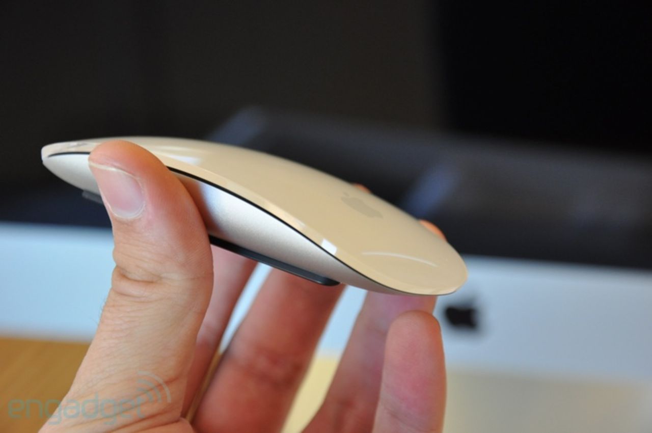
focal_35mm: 105
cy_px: 216
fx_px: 1899
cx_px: 326
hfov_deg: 19.5
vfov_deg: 13.0
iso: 800
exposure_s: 1/40
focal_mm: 70
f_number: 5.3
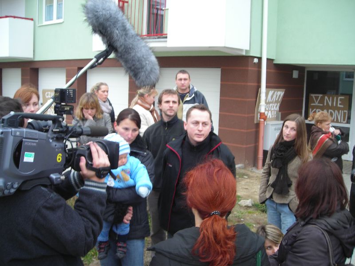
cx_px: 178
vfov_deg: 37.7
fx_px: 390
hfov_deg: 49.0
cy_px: 133
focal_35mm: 38
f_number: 3.2
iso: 50
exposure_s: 1/10.8
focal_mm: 6.3
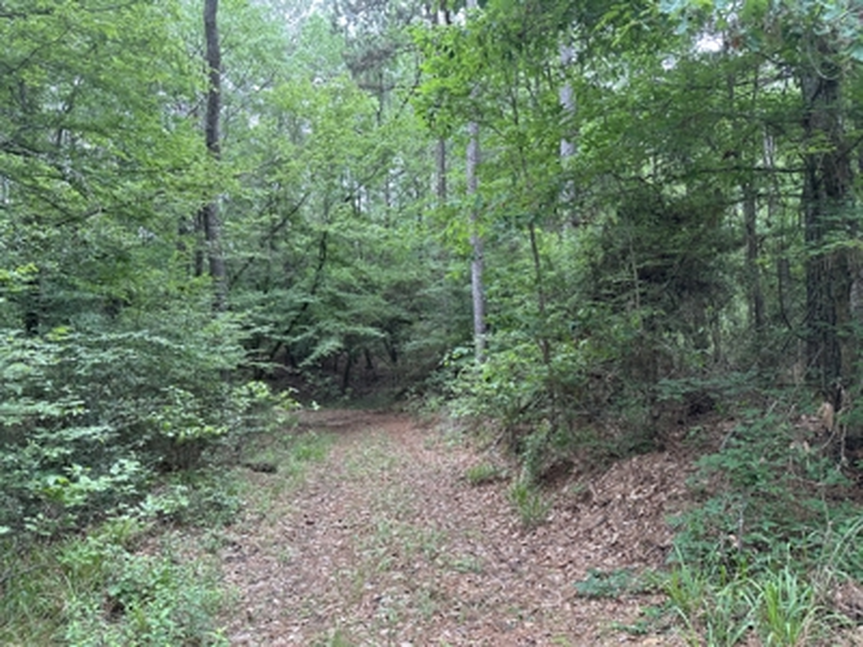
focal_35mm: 24
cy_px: 324
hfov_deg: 71.6
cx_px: 432
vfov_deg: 56.8
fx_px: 598
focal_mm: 6.86
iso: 64
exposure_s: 1/128
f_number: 1.78
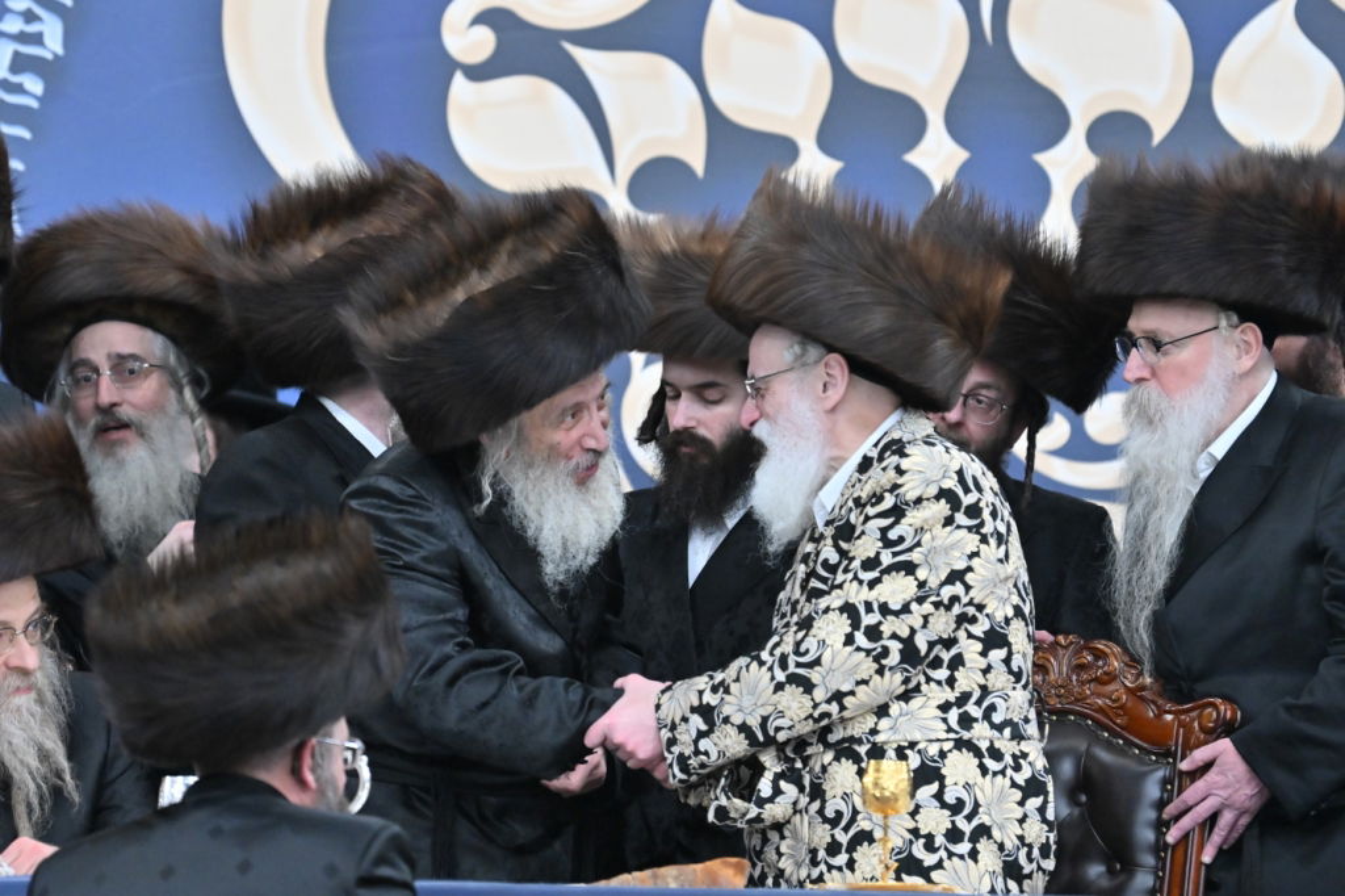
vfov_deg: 4.6
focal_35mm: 300
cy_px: 448
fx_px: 11204
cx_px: 672
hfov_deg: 6.9
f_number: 2.8
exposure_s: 1/400
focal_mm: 200
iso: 1600
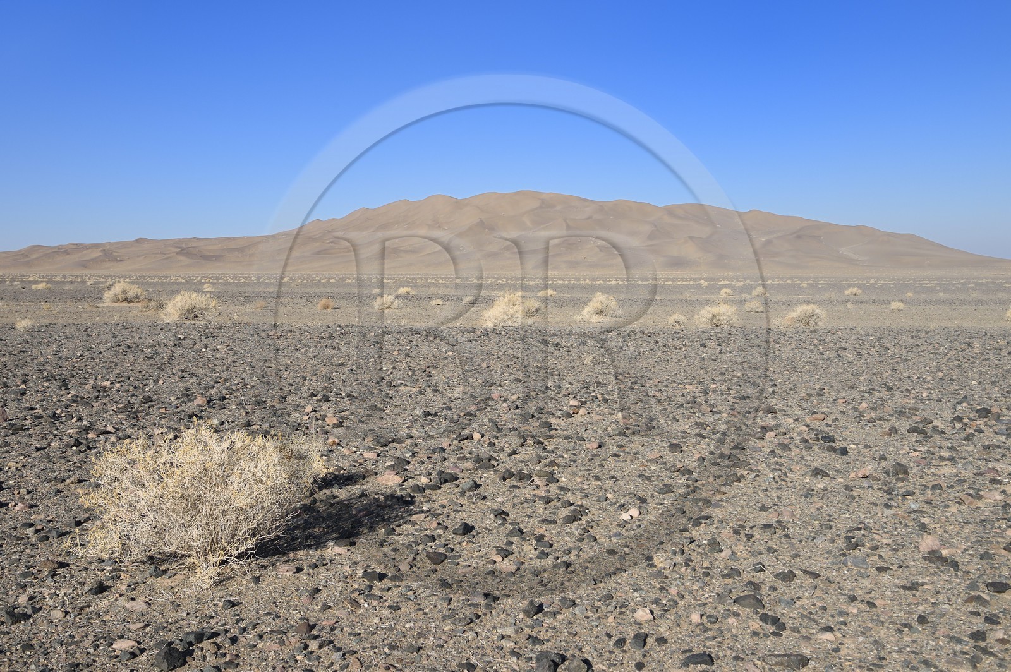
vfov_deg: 35.0
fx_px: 1066
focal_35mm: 38
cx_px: 506
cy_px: 336
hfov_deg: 50.7
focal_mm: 38
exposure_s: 1/400
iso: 200
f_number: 11
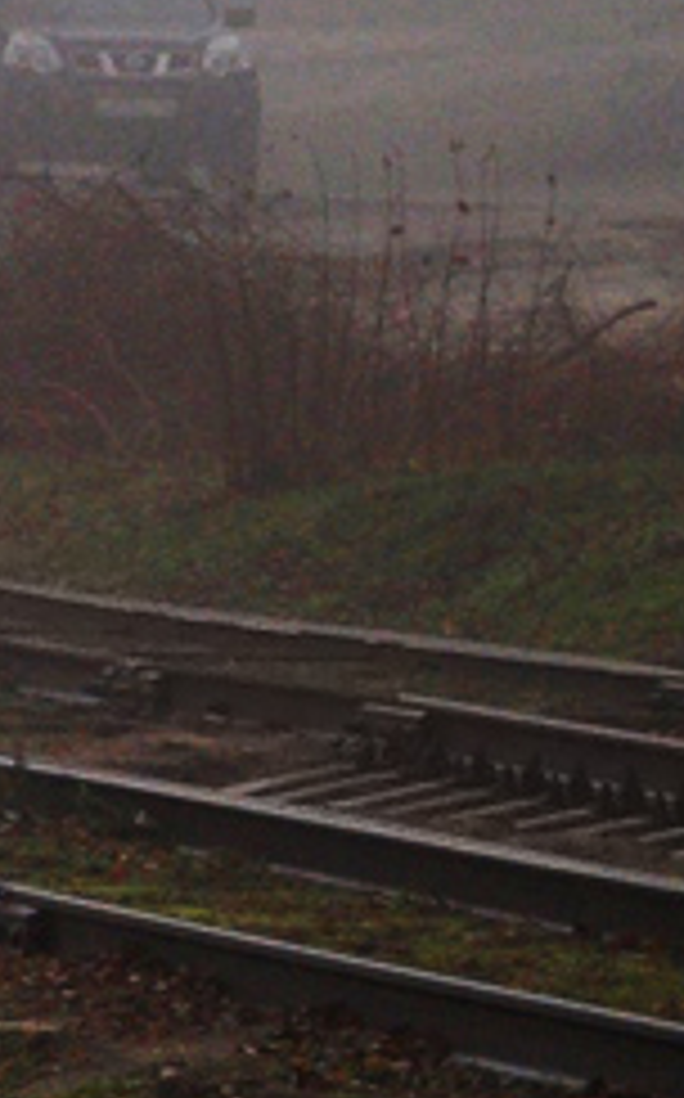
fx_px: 18327
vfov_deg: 3.4
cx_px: -1876
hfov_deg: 2.1
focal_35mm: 613
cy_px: -639
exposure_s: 1/250
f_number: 5.3
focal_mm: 70
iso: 400
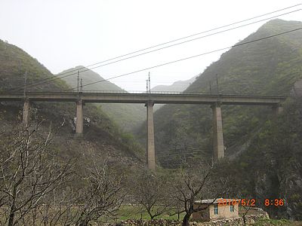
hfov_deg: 49.0
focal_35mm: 38
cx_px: 151
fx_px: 332
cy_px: 113
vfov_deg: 37.7
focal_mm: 6.2
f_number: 4.3
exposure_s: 1/320
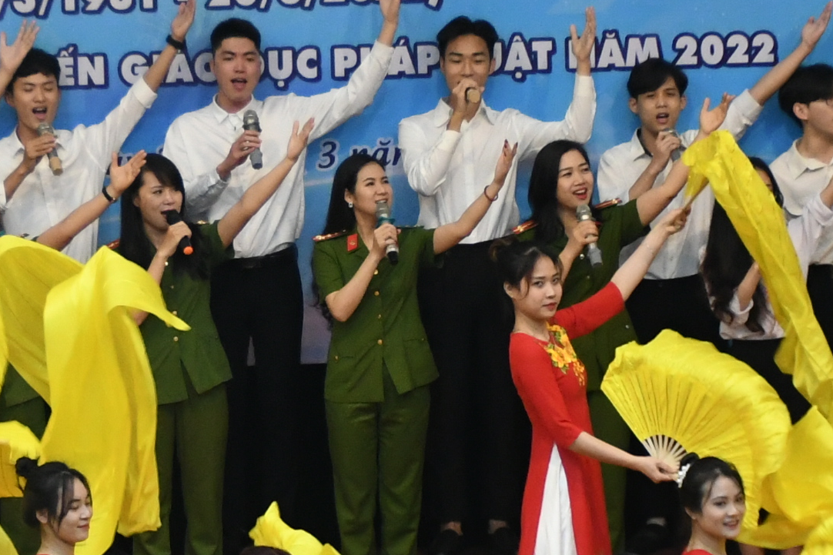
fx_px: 6431
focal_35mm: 278
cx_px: 274
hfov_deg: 7.4
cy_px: 236
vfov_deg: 4.9
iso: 2000
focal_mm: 48
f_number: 4.5
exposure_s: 1/200
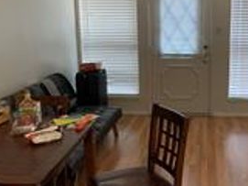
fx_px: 344
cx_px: 182
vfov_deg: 30.2
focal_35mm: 48
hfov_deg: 38.8
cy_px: 81
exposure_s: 1/60
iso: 320
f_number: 1.8
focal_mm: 4.25
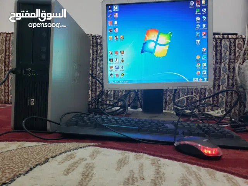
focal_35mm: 26
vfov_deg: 53.1
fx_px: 186
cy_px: 93
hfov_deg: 67.3
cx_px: 124
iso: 320
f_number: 2.4
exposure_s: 1/20
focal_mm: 4.3
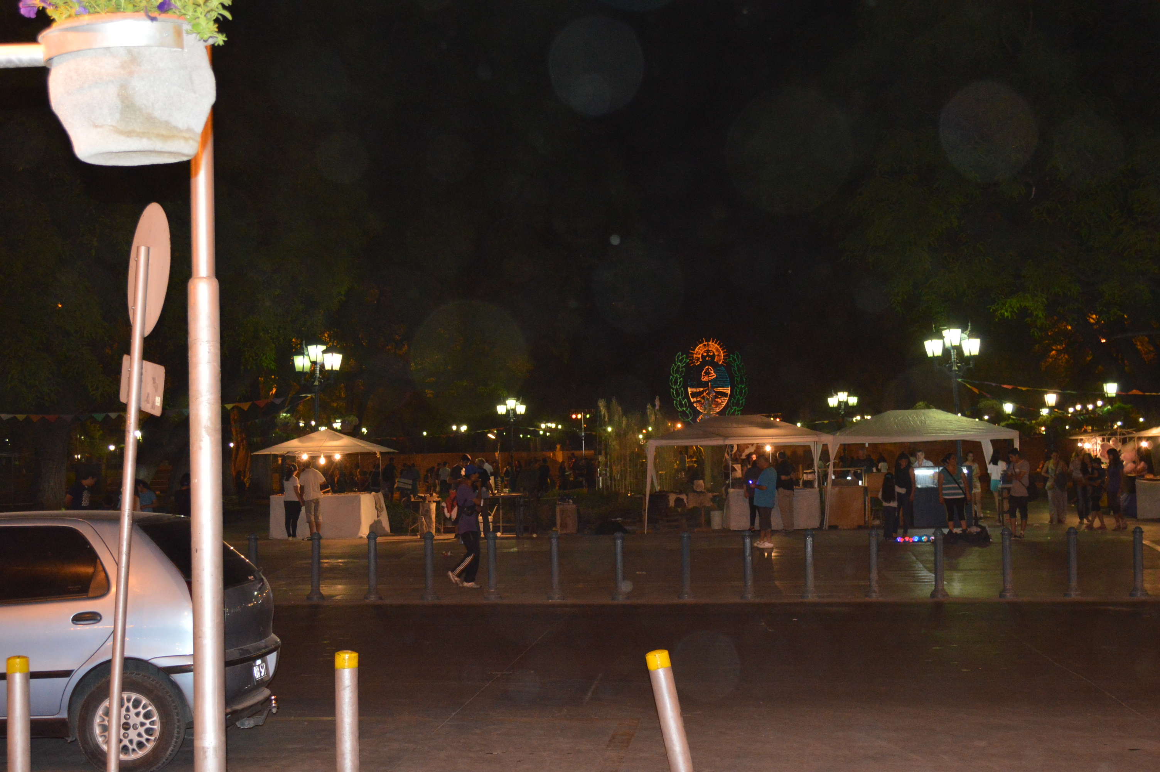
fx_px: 1690
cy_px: 386
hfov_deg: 37.9
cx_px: 580
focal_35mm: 52
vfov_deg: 25.7
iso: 1600
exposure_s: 1/60
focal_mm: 35
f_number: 5
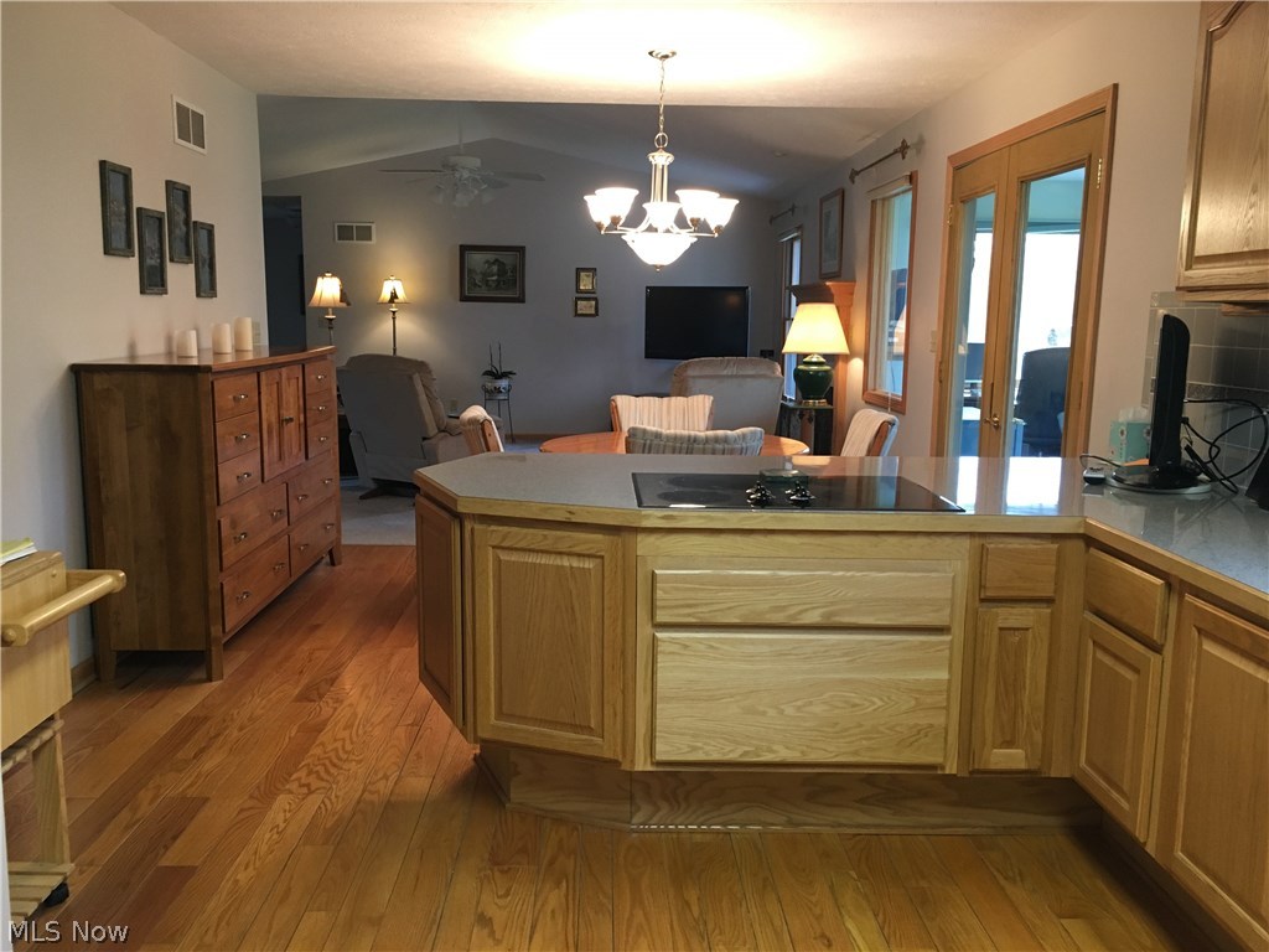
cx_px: 634
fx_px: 1063
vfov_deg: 48.2
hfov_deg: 61.7
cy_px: 476
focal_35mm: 29
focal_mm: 4.15
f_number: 2.2
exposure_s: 1/30
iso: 100
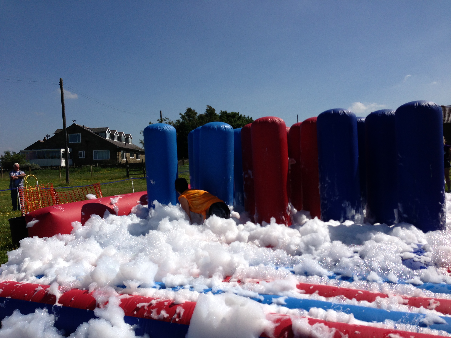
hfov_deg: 55.4
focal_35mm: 33
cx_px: 226
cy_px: 169
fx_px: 430
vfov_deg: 42.9
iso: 50
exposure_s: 1/3390
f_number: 2.4
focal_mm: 4.13
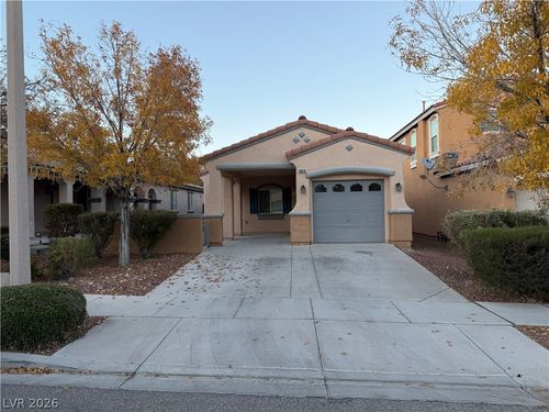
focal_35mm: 24
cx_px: 274
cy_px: 206
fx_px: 381
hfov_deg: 71.6
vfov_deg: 56.8
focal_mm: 6.76
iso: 80
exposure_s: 1/440
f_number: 1.78
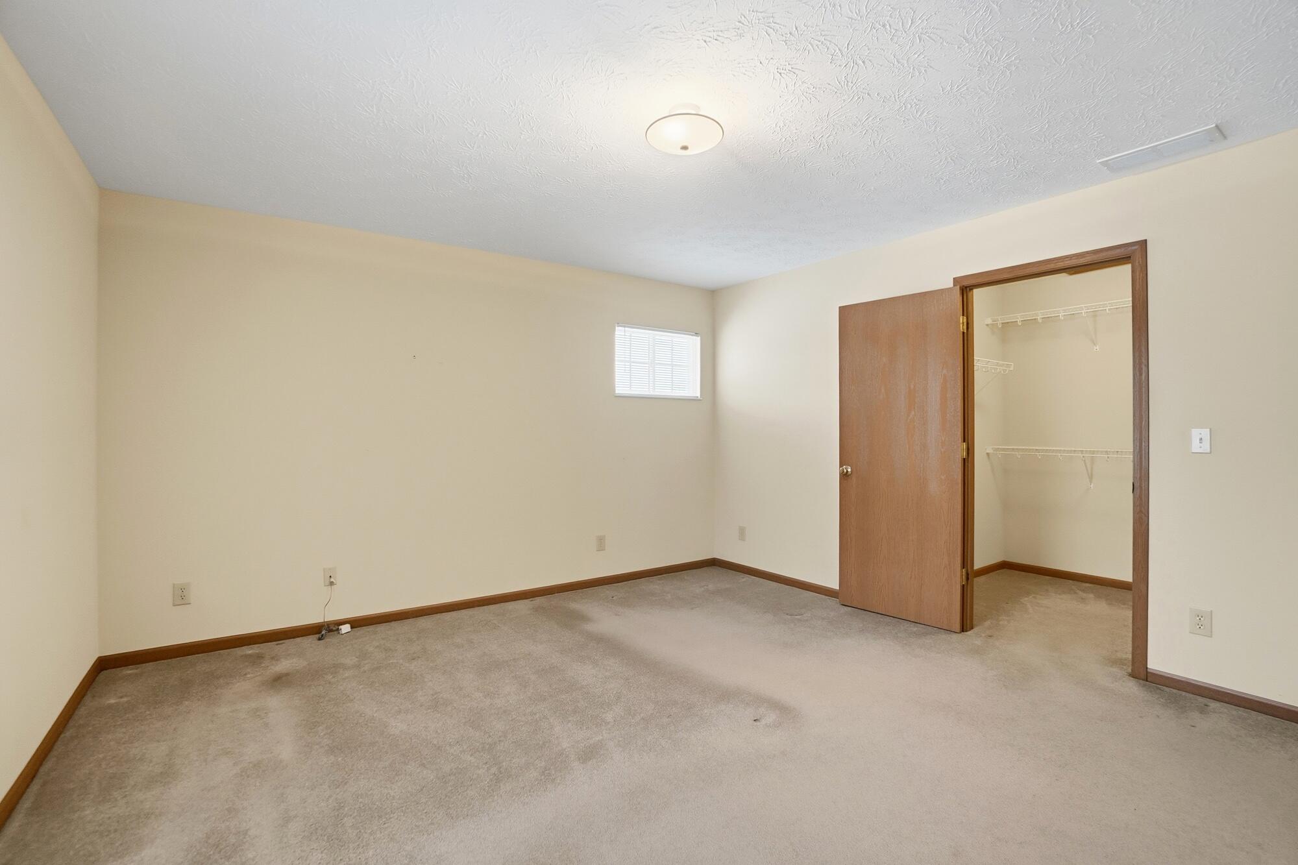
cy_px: 432
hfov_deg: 100.4
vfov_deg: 77.3
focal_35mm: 15
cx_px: 649
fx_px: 541
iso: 100
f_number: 4
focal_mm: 10
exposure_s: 1/200
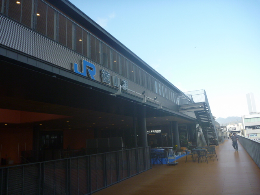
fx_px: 210
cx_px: 130
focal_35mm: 28
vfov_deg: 49.7
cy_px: 98
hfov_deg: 63.4
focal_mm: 4.9
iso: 200
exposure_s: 1/500
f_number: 3.3
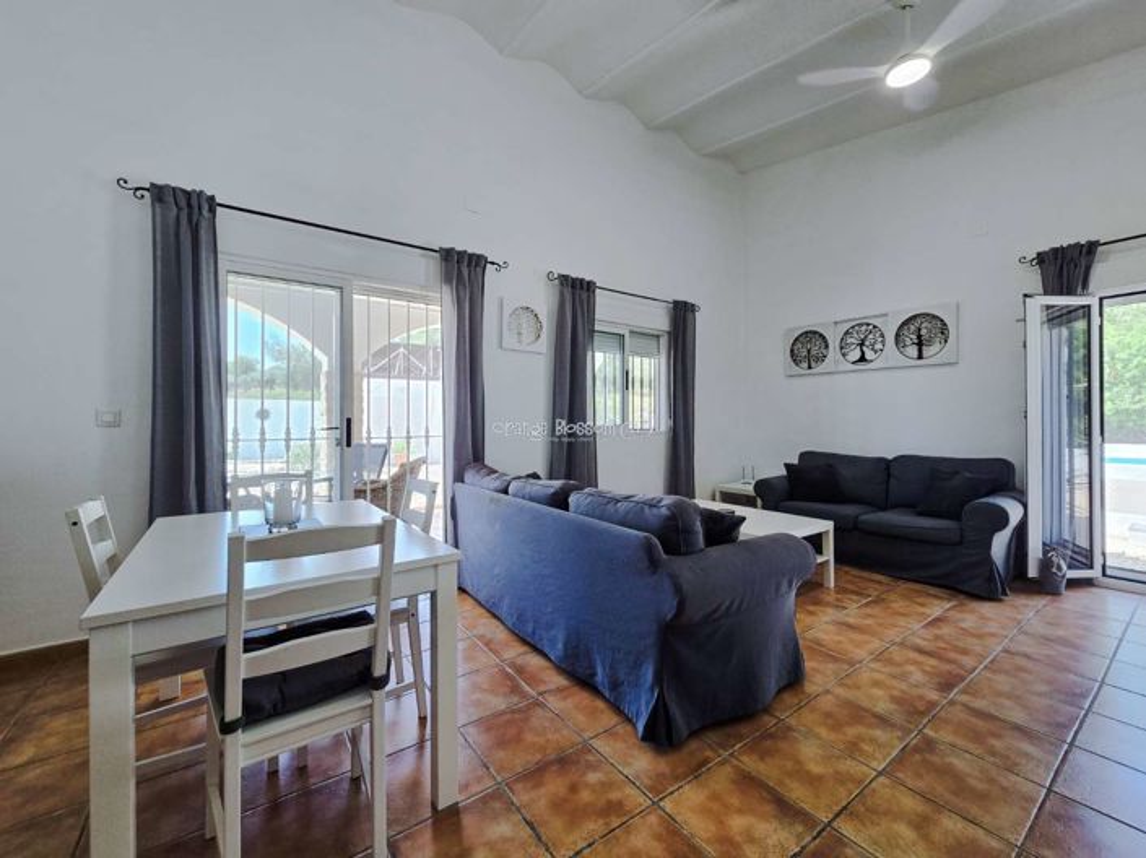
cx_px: 573
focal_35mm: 13
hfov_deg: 106.2
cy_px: 429
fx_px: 430
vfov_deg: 89.9
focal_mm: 2.2
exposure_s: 1/100
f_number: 2.2
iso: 50
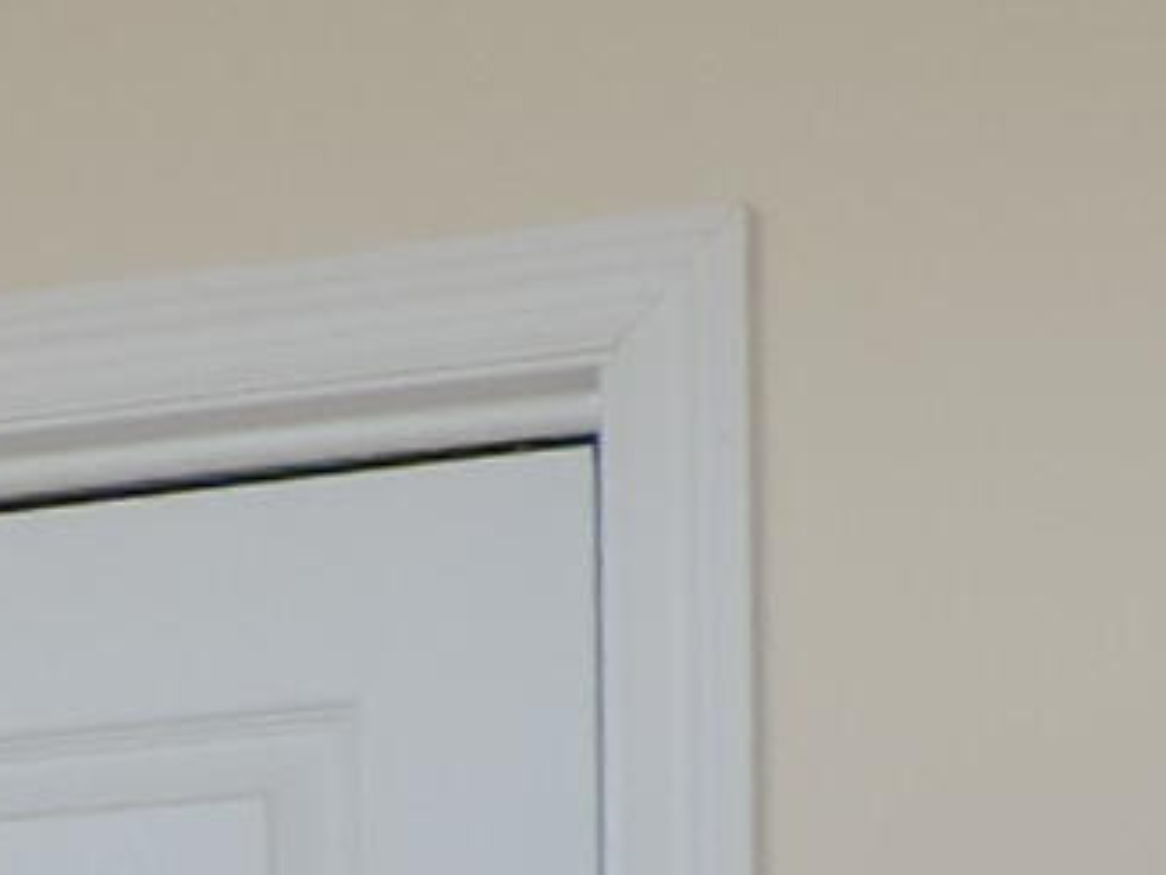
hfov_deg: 10.2
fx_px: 5592
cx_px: -1696
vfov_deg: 8.3
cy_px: 2031
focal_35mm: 166
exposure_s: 1/60
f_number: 3
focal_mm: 4.3
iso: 80
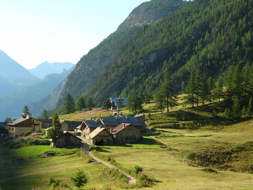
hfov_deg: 27.0
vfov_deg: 20.4
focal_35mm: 72
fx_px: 526
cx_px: 126
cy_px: 95
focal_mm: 14.9
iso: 64
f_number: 6.3
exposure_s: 1/134
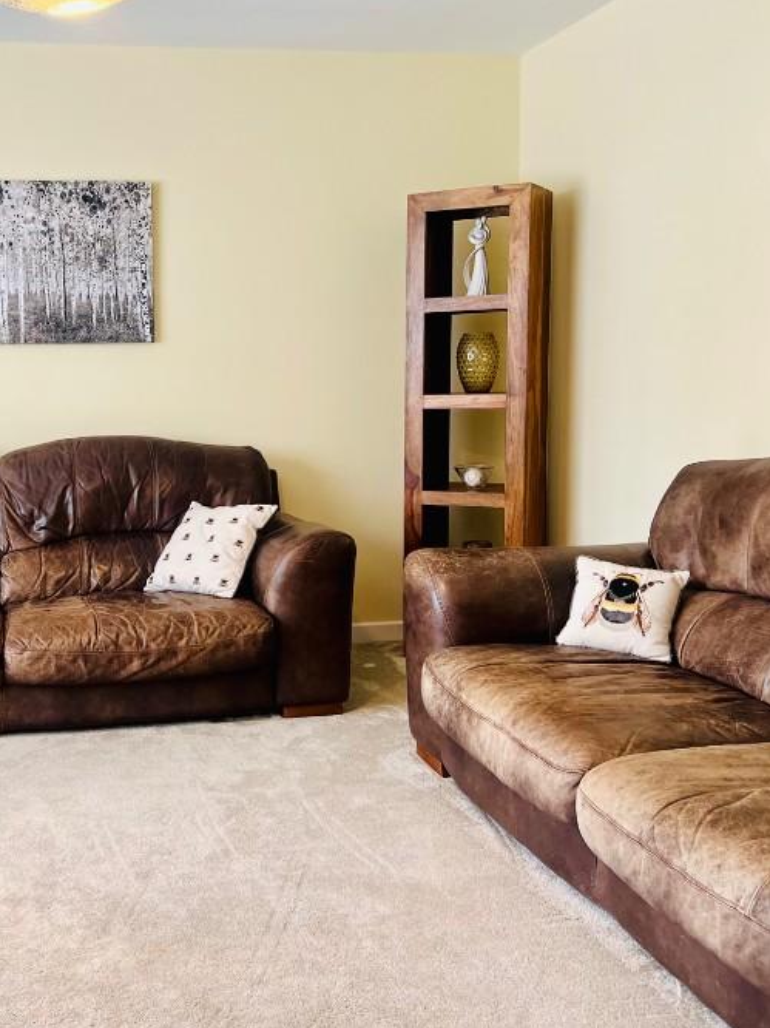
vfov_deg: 46.8
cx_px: 171
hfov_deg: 35.0
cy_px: 491
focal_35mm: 40
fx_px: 1187
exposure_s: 1/100
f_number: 1.5
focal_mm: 5.7
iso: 125
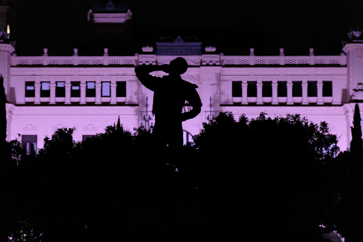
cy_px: 121
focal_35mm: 105
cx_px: 182
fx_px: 1059
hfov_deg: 19.5
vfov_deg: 13.0
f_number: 2.8
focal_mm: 70
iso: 12800
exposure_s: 1/125
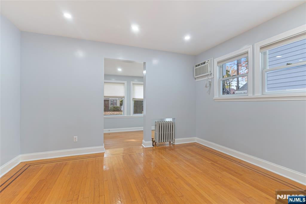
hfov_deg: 96.7
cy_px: 102
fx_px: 136
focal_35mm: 16
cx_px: 153
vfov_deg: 73.8
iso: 100
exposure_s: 1/1.67
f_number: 8
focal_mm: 16
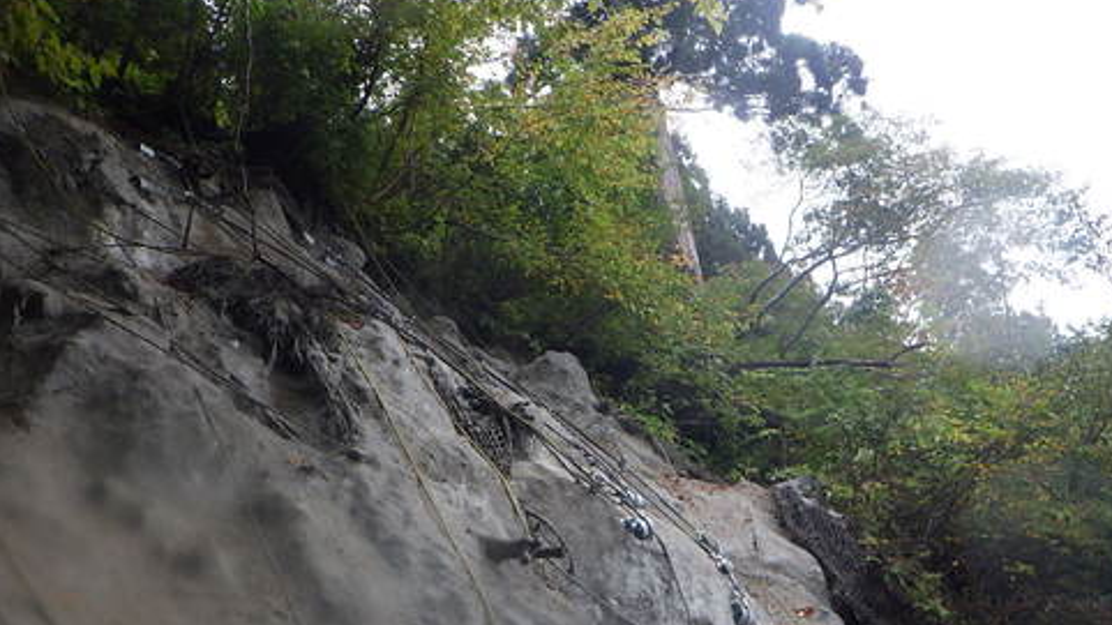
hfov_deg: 52.8
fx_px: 1120
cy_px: 375
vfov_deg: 31.1
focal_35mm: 38
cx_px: 563
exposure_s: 1/60
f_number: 3.8
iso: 250
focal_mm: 6.1
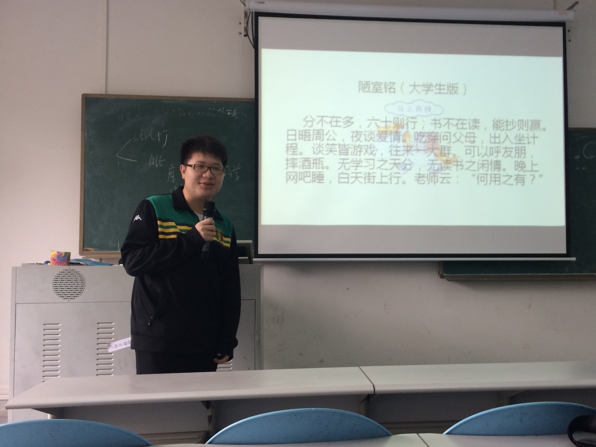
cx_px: 336
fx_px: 568
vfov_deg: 42.9
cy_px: 232
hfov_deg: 55.2
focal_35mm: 33
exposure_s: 1/30
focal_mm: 4.15
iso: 40
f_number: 2.2
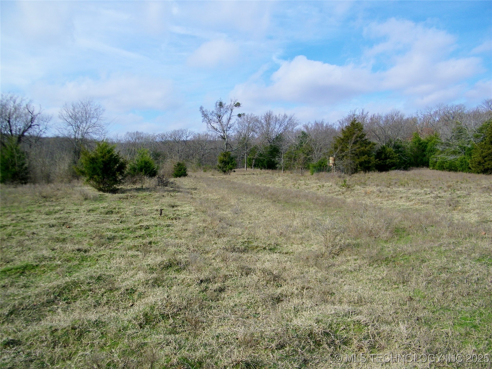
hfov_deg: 63.4
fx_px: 398
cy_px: 184
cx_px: 246
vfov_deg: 49.7
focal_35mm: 28
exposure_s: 1/250
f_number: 7
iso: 80
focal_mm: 5
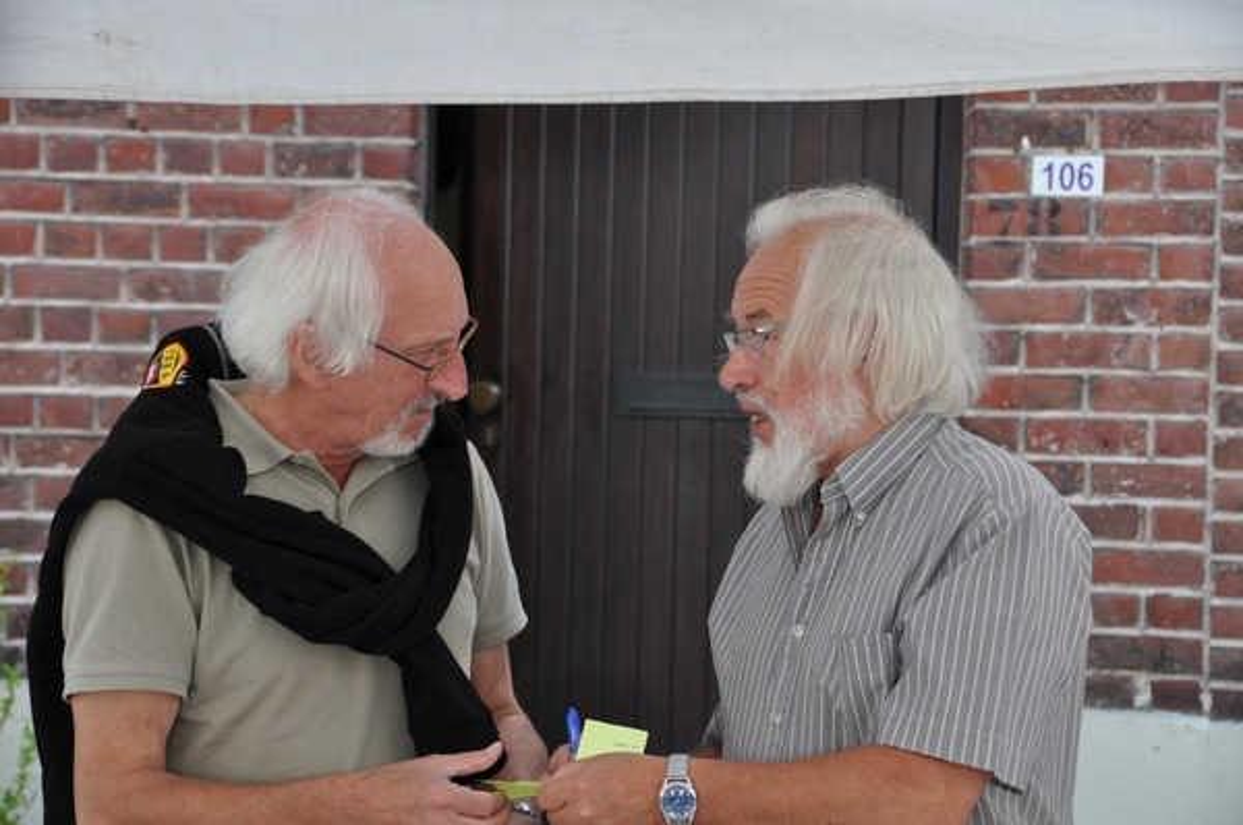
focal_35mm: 105
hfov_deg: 19.5
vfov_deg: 13.0
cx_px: 622
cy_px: 412
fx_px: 3620
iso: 200
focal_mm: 70
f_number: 6.3
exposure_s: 1/160
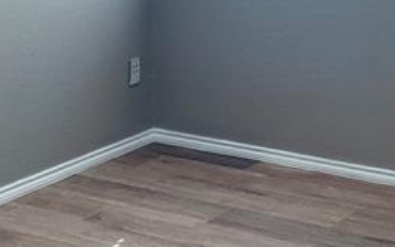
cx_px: 301
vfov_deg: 11.6
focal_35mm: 107
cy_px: -148
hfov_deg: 19.3
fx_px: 1152
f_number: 1.6
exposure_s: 1/120
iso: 40
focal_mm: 4.2
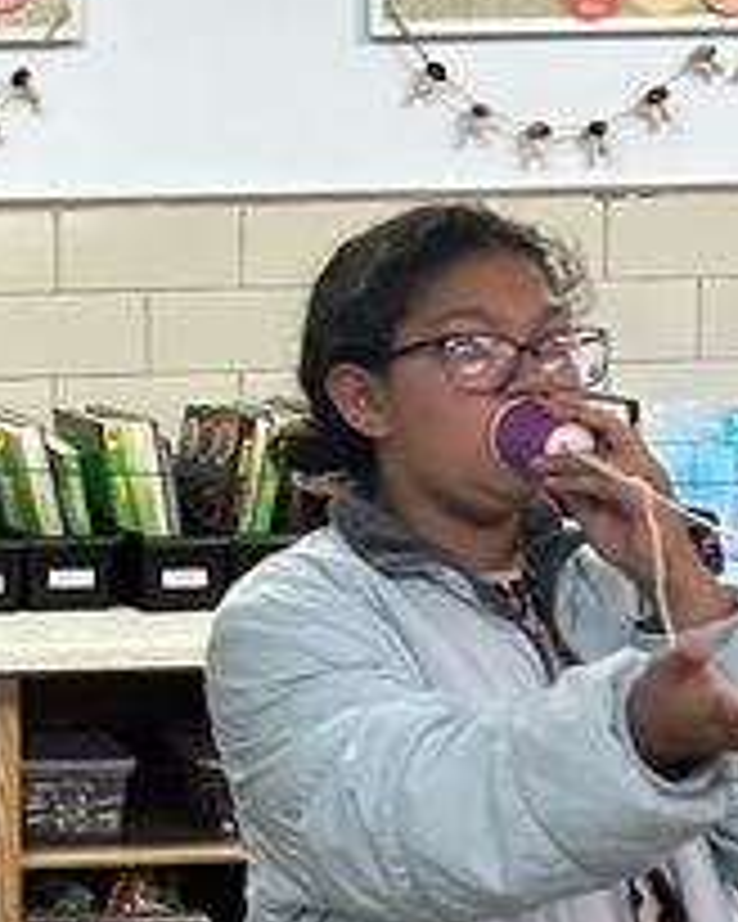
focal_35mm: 127
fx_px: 3467
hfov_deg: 11.2
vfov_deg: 15.1
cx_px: -675
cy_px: 360
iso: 100
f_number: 1.5
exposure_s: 1/60
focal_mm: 5.7
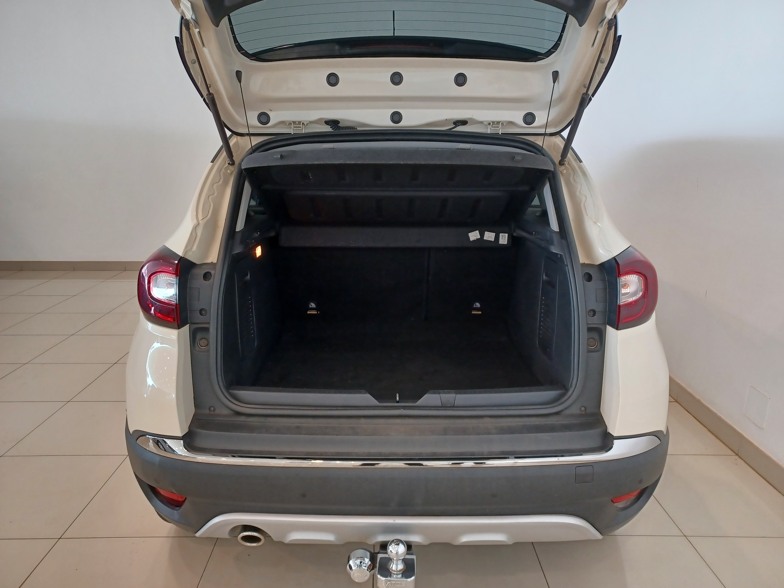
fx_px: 566
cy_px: 294
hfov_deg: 69.4
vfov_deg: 54.9
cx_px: 392
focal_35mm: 25
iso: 320
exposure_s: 1/60
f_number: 1.8
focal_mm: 4.6
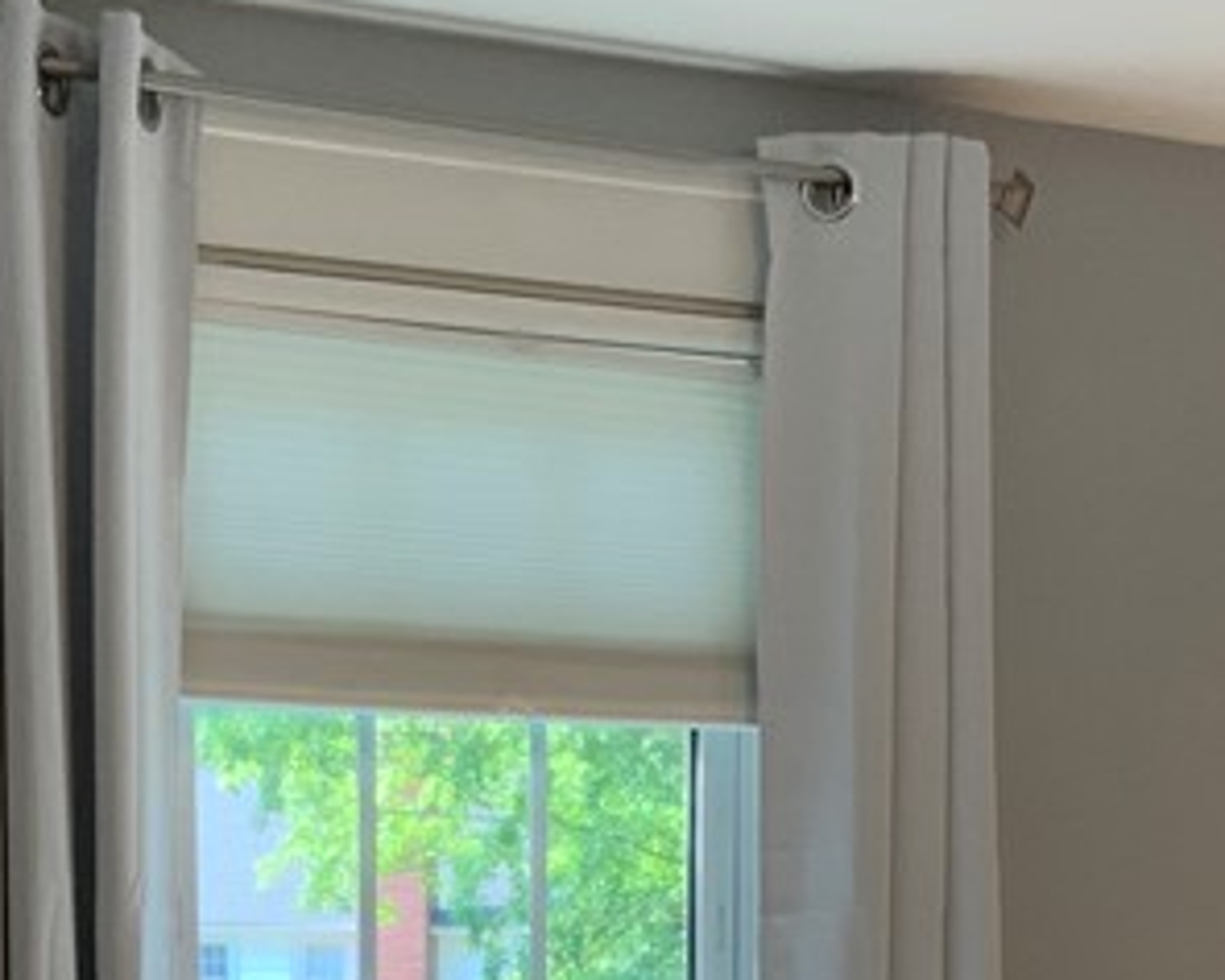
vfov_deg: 14.6
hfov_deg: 19.5
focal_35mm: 98
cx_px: 720
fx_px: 3554
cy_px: 1468
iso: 40
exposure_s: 1/60
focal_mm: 3
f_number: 1.8
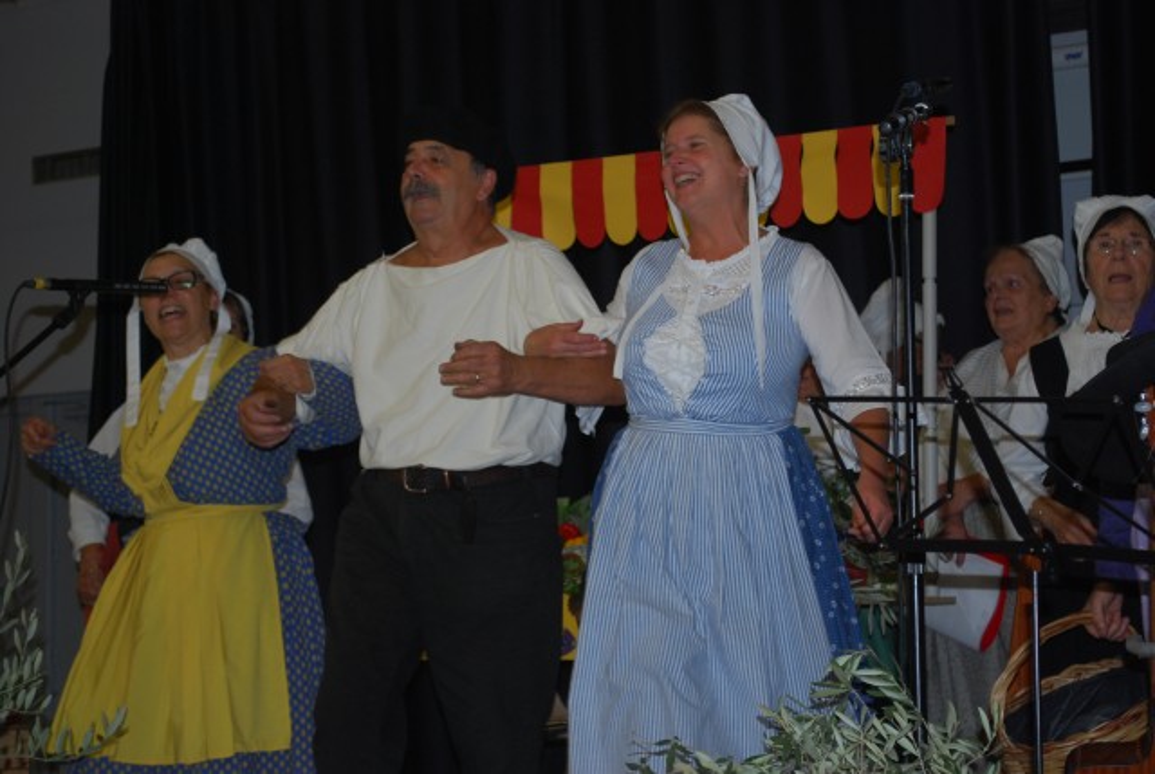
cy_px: 387
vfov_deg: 16.6
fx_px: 2651
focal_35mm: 82
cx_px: 578
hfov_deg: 24.6
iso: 320
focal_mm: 55
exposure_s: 1/60
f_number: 5.6
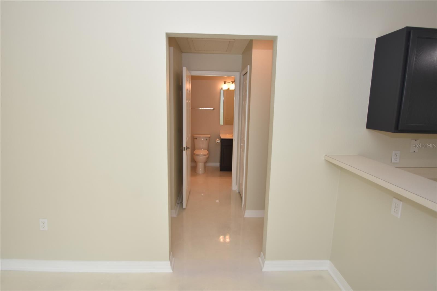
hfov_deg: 92.5
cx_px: 218
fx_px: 209
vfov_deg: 69.6
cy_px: 146
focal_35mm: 17
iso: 200
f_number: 4
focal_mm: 11.5
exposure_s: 1/60
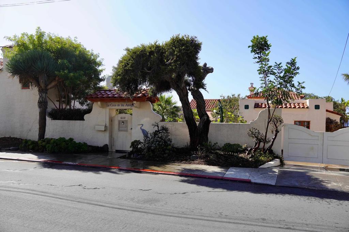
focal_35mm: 26
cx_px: 174
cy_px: 116
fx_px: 247
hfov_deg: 70.4
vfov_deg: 50.4
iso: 100
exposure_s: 1/400
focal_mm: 17
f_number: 5
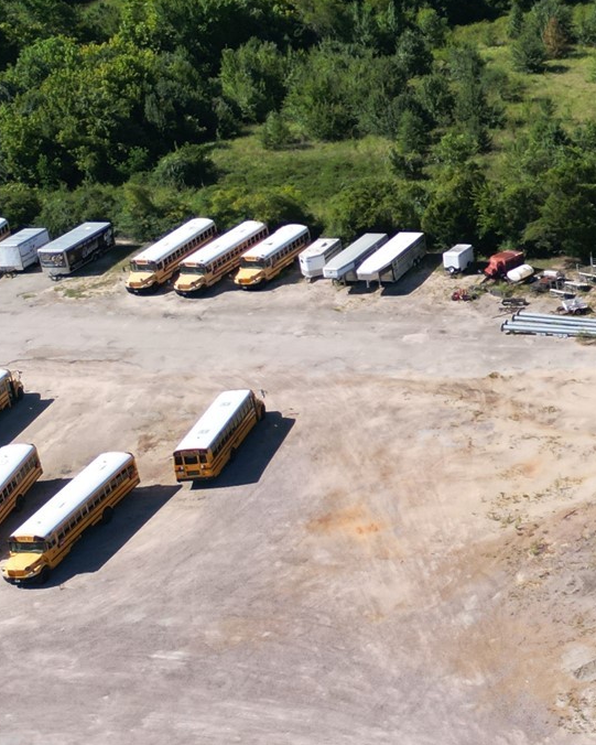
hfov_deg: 17.8
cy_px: 253
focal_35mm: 71
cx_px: 1041
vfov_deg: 26.6
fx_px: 1565
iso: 120
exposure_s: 1/2000
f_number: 1.7
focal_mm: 6.72
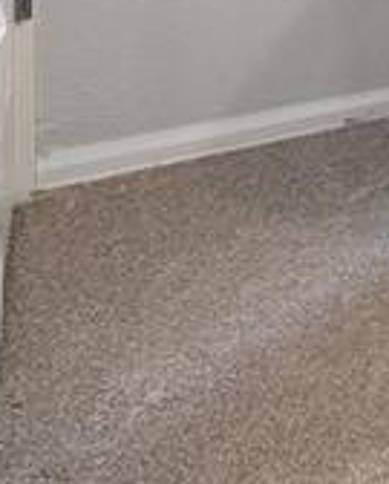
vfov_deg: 15.6
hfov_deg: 10.2
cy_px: -490
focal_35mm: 97
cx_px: 1251
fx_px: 1392
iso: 200
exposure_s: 1
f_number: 10
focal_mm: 17
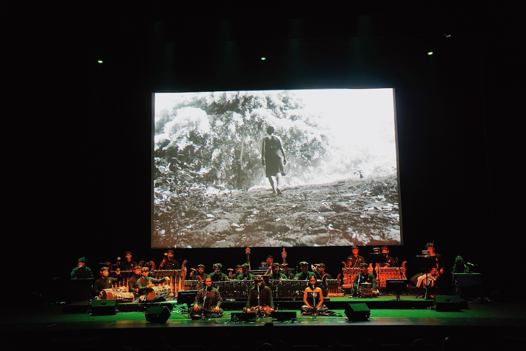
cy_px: 176
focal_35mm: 45
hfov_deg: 43.6
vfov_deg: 29.9
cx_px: 263
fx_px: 657
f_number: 2.8
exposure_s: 1/30
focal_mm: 45
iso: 3200
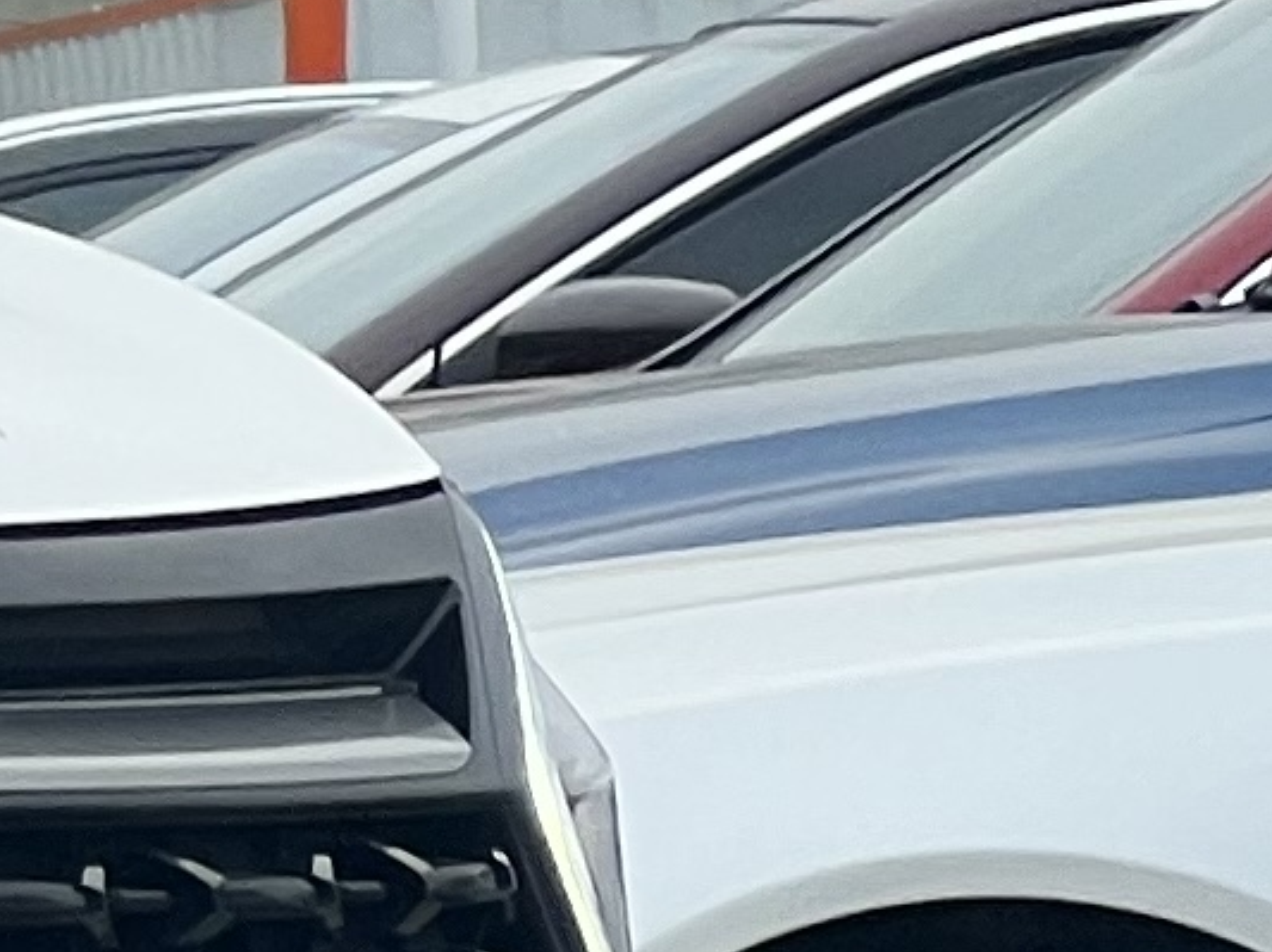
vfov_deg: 2.5
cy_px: -129
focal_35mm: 583
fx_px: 21408
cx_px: -3410
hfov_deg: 3.3
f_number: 2.8
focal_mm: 9
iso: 32
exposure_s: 1/156
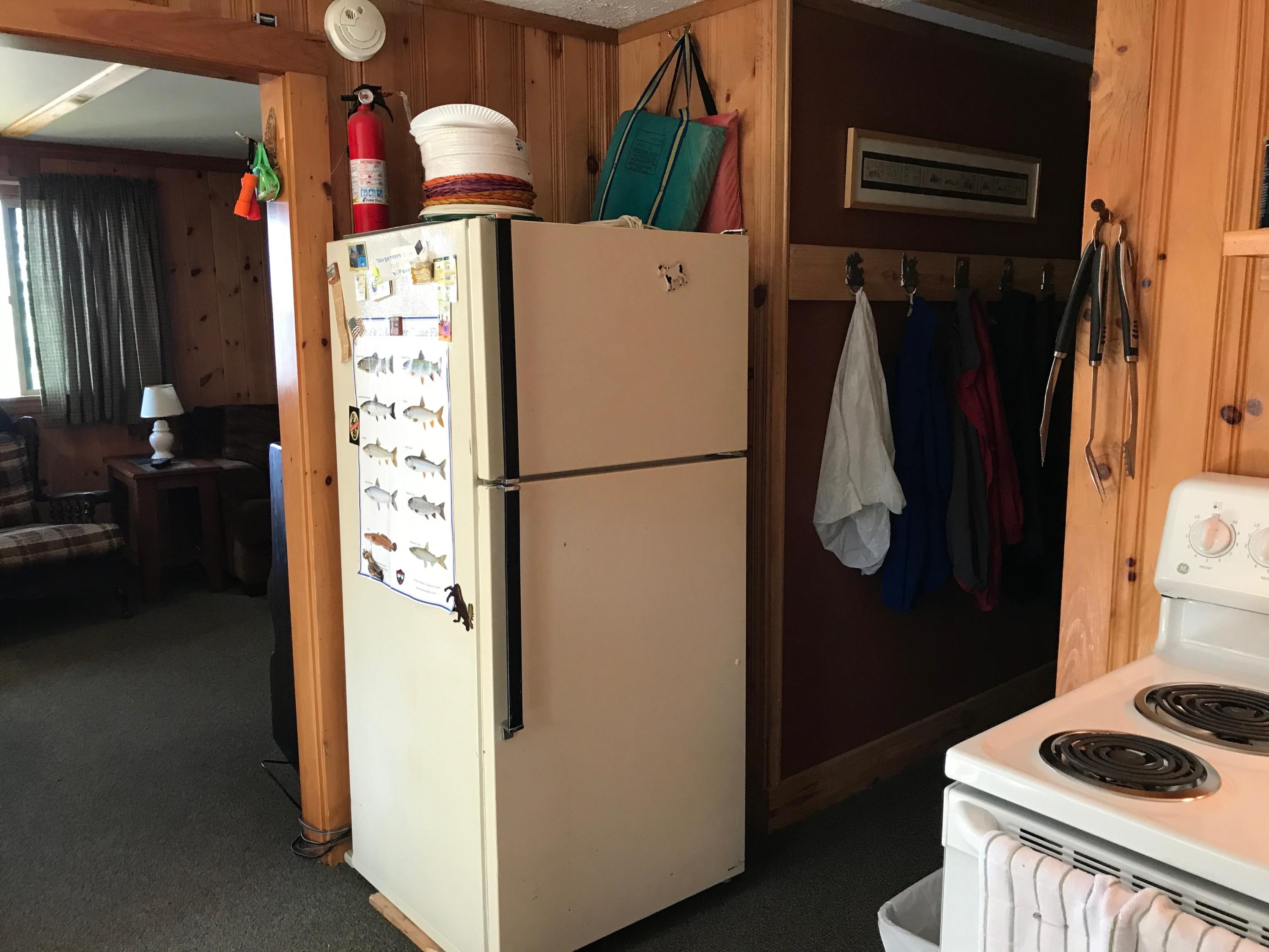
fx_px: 1026
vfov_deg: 49.7
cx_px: 634
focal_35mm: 28
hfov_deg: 63.4
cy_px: 476
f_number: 1.8
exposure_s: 1/15
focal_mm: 3.99
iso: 50
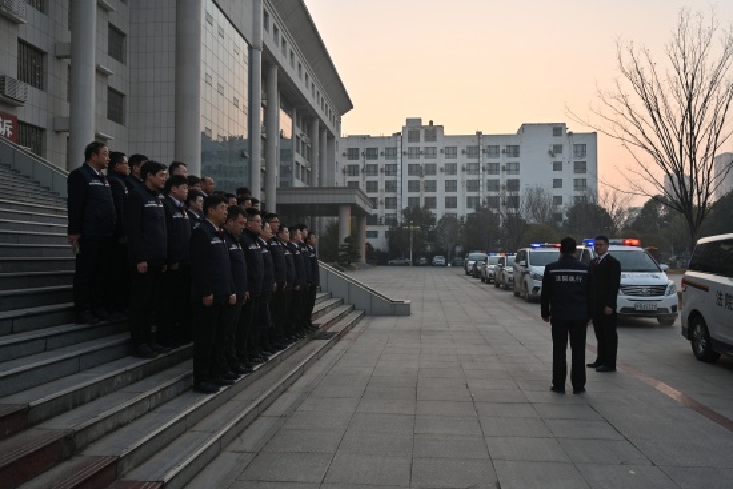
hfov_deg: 63.6
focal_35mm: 29
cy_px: 244
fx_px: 591
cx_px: 366
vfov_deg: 45.0
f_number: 5
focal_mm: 29
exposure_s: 1/250
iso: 200
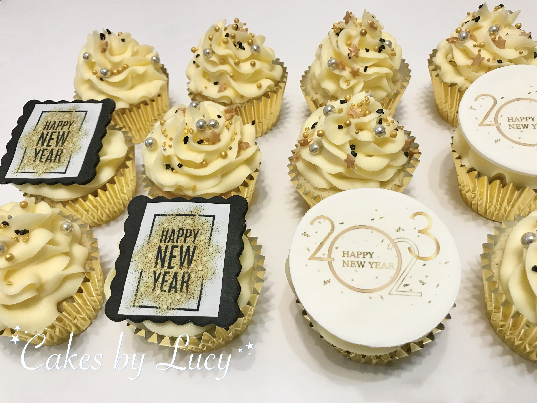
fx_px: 434
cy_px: 202
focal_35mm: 28
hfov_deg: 63.4
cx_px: 268
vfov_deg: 49.8
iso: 40
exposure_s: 1/25
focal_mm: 3.99
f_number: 1.8
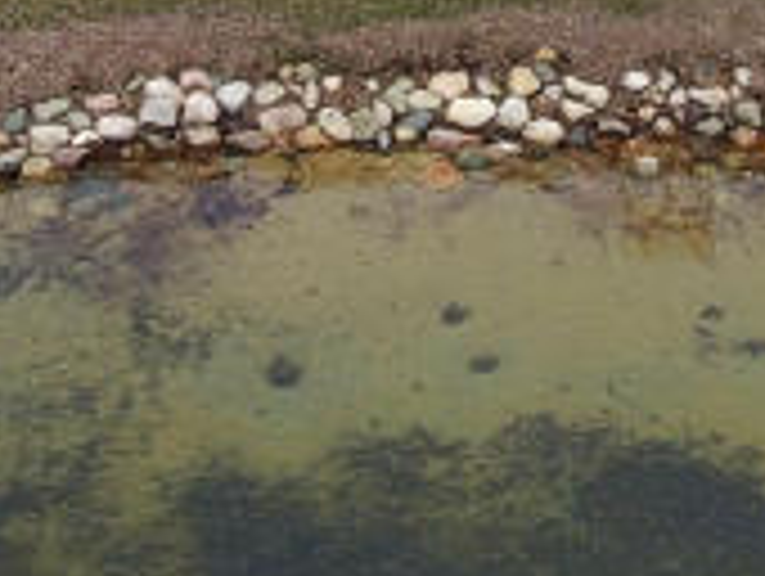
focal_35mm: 94
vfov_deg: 14.8
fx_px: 2080
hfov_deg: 20.8
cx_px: 428
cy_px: -256
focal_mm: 3.61
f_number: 2.8
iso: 100
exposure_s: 1/1650
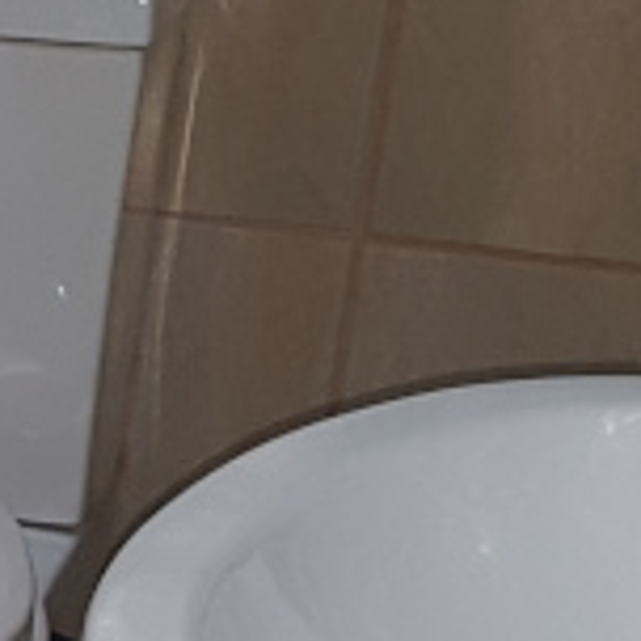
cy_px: 544
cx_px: -443
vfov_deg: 11.5
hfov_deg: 10.9
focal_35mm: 151
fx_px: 3163
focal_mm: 4.2
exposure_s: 1/50
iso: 200
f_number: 1.7
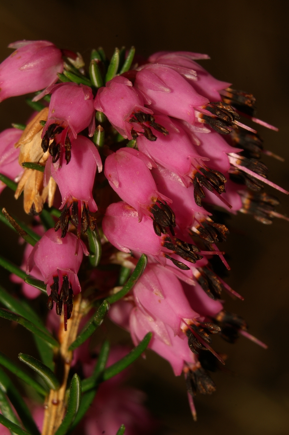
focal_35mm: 120
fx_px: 1447
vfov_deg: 17.1
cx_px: 144
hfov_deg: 11.4
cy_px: 218
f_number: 18
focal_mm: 80
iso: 100
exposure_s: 1/125
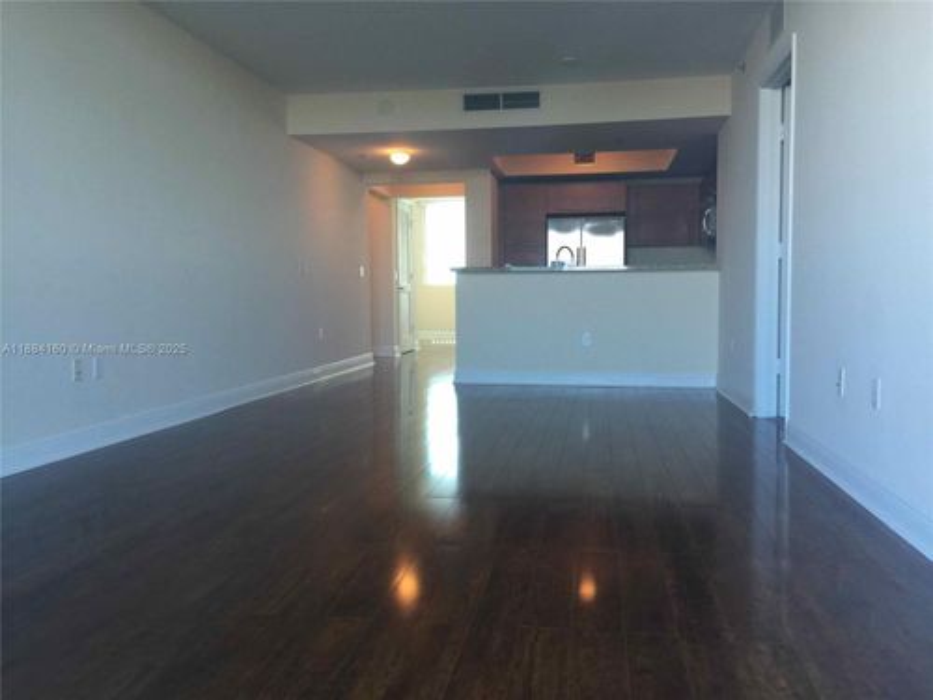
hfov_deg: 61.7
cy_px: 350
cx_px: 466
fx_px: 782
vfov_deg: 48.2
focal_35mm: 29
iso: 32
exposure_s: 1/30
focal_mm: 4.15
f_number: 2.2
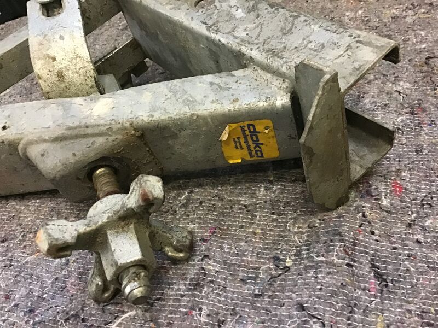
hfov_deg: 58.4
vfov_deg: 45.4
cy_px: 164
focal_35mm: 31
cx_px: 219
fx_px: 392
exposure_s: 1/17
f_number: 2.4
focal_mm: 3.3
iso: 320
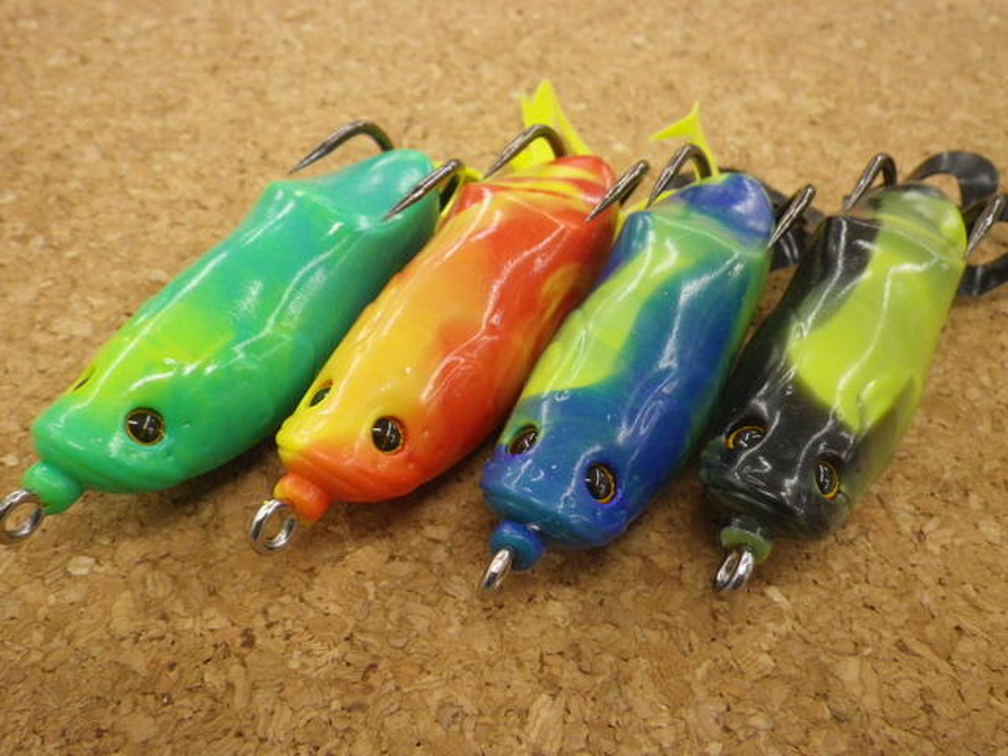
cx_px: 504
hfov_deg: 54.0
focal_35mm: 34
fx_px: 990
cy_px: 378
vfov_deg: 41.8
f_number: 3.8
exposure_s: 1/50
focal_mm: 6.1
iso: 250
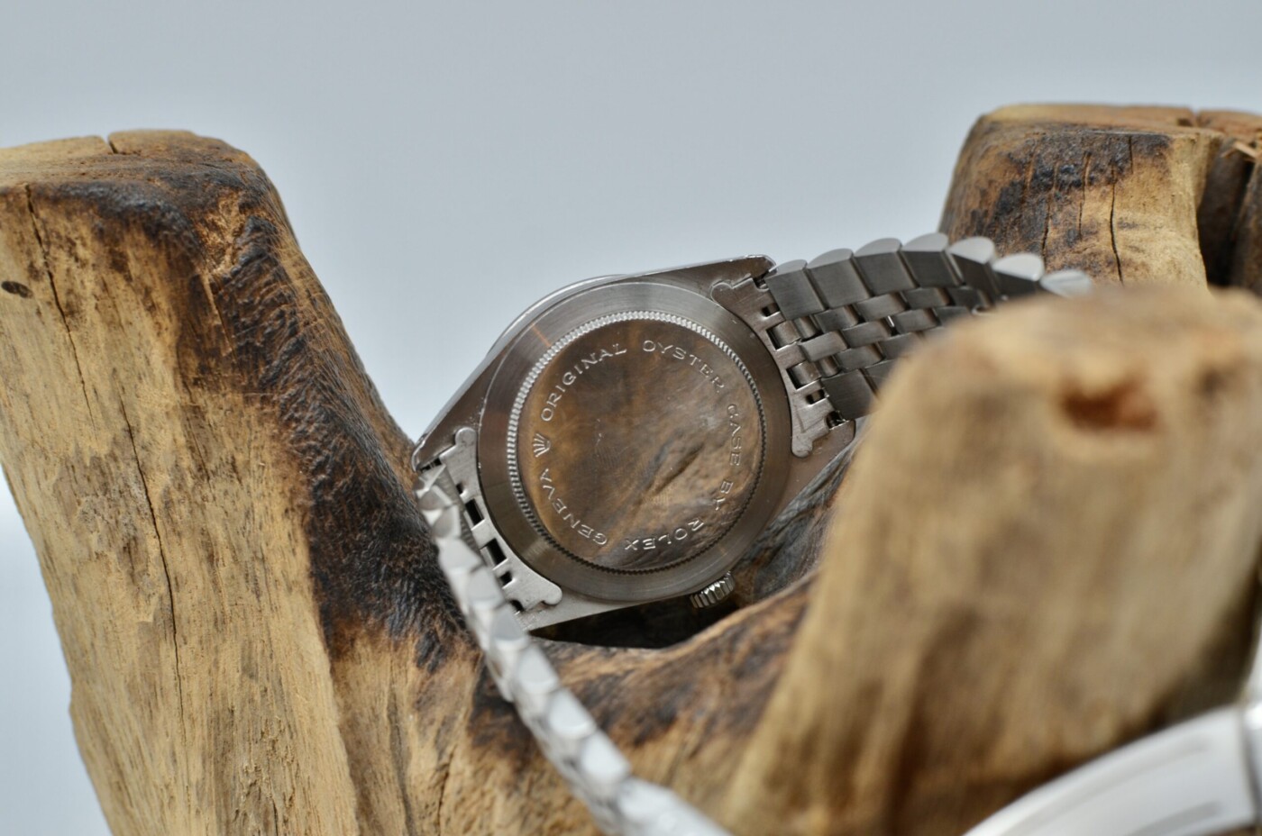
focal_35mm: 52
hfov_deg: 37.9
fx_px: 1837
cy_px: 418
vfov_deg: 25.7
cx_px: 631
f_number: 5.6
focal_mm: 35
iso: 280
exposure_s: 1/125
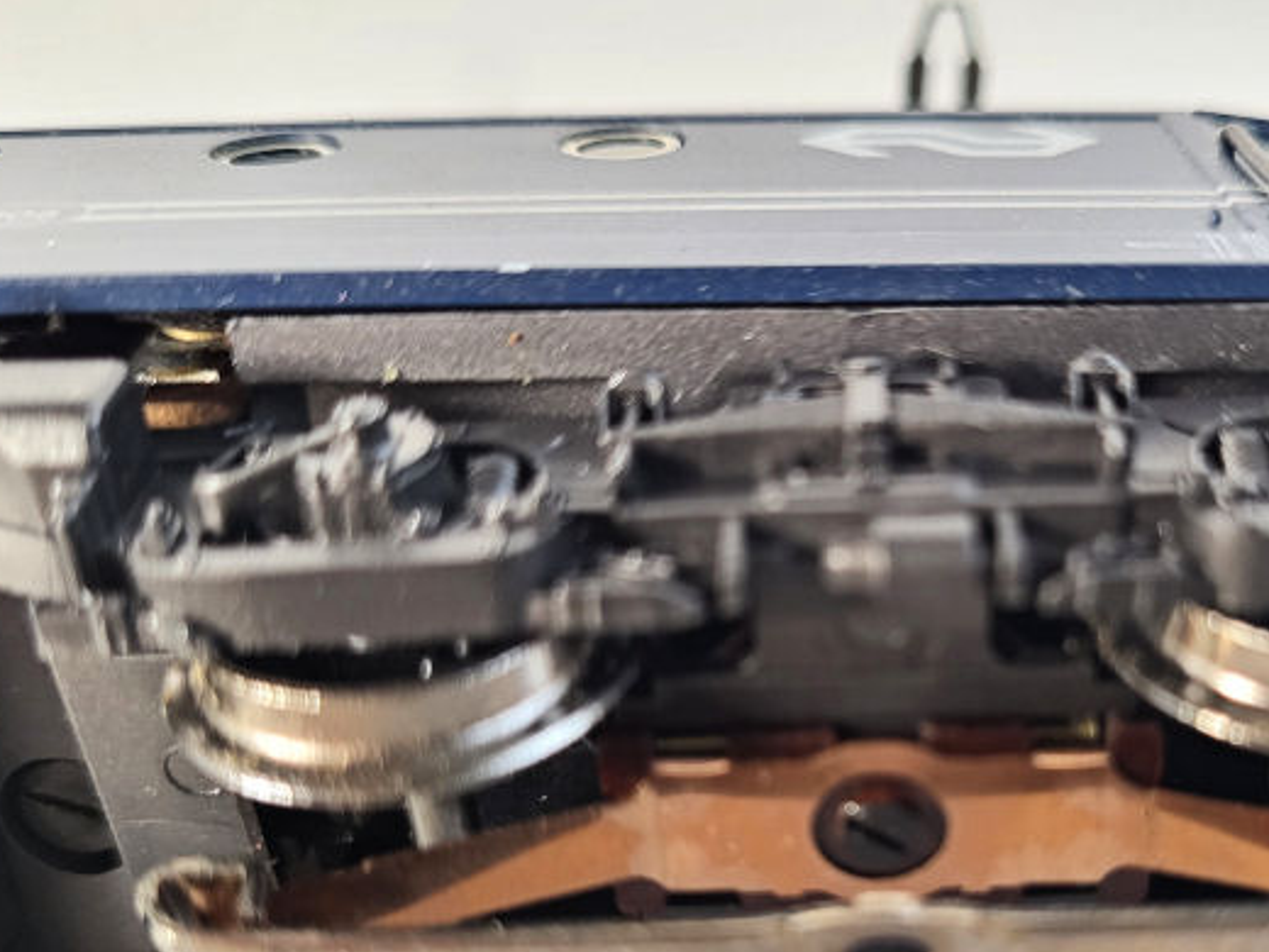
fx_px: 1466
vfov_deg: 35.2
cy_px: 708
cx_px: 881
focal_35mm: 40
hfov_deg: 45.8
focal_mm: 5.4
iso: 250
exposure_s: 1/50
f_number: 1.8
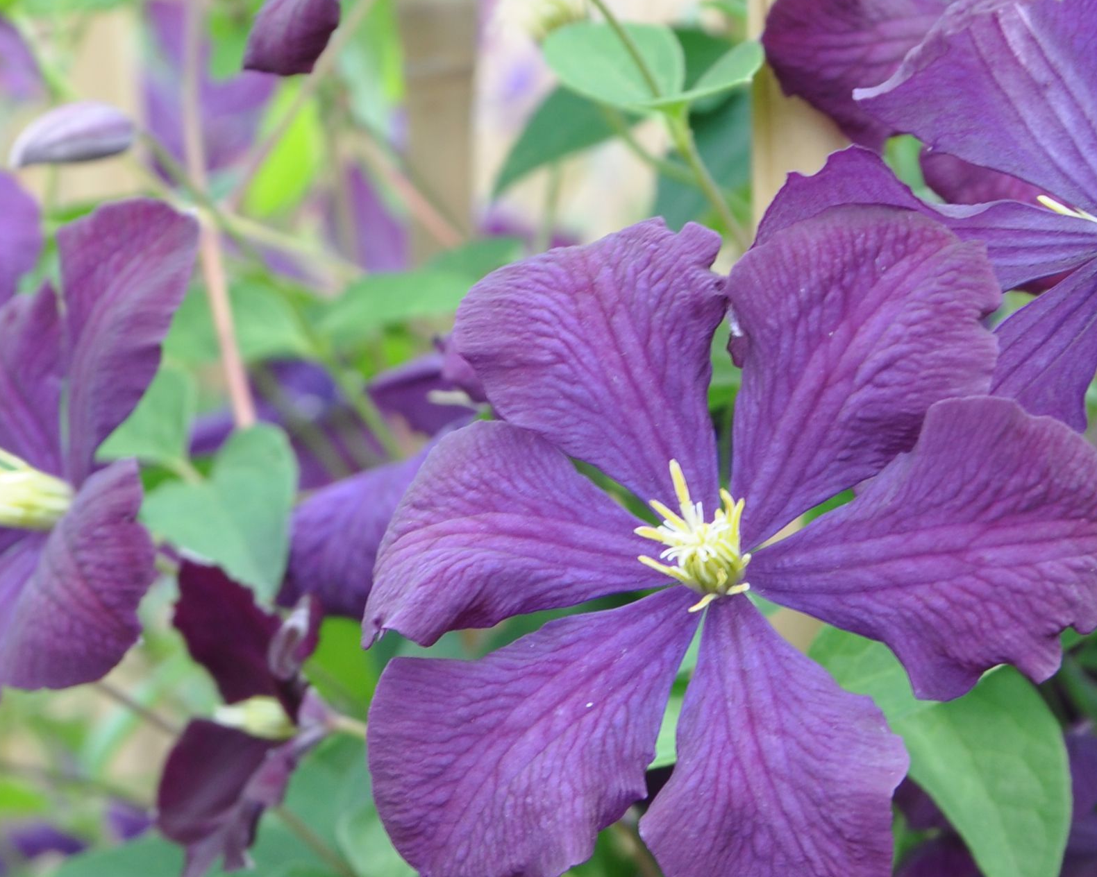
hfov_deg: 13.3
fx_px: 4708
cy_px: 834
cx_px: 506
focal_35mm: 145
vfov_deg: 10.6
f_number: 8
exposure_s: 1/50
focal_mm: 38
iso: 200
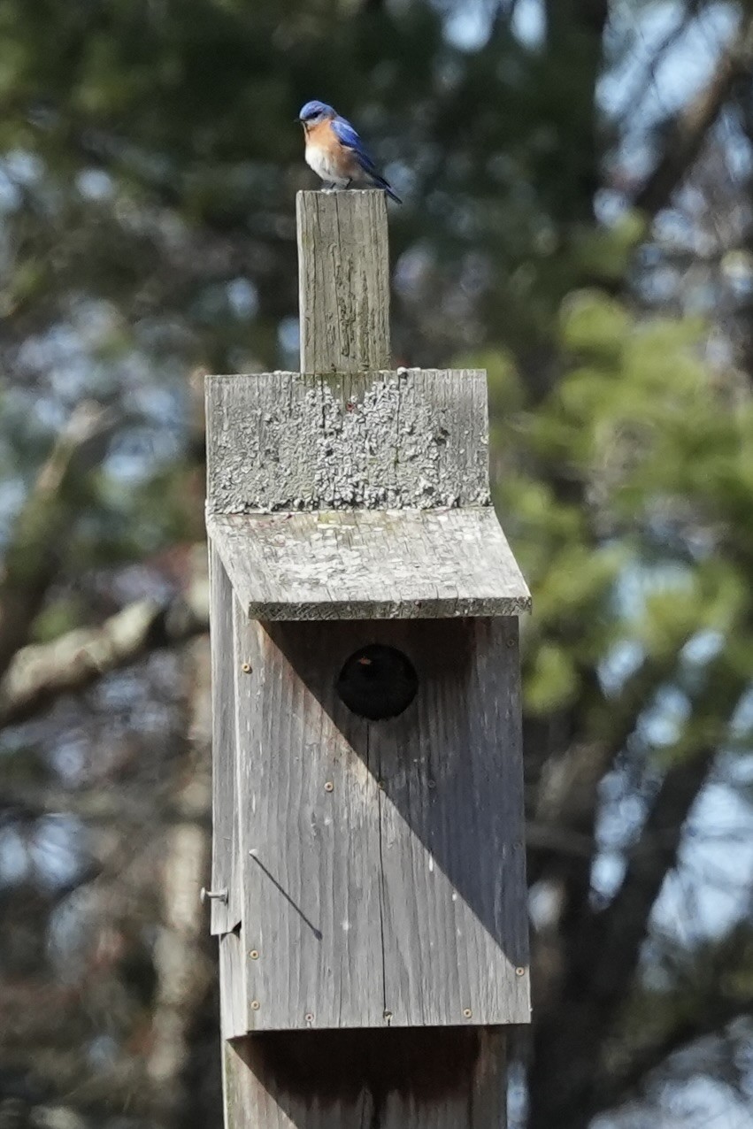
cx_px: 376
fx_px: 13173
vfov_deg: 4.9
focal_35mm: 420
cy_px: 564
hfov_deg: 3.3
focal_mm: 280
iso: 1600
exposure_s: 1/4000
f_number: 6.3
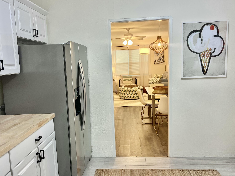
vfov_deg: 53.1
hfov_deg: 67.3
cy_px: 88
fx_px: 177
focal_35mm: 26
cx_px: 118
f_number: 1.5
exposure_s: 1/60
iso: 80
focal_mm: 5.7
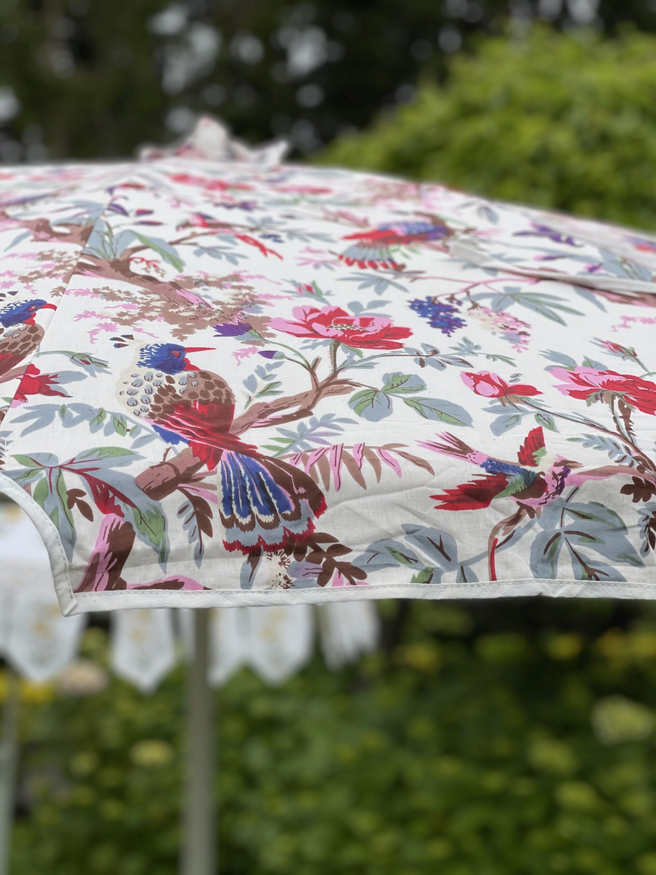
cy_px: 438
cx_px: 328
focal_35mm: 64
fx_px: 1617
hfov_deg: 22.9
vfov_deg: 30.3
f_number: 2.2
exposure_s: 1/314
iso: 20
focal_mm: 7.5
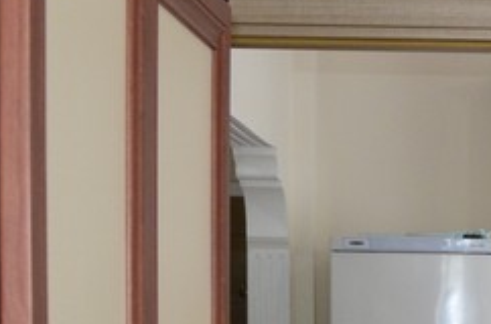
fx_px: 1728
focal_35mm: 127
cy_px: 526
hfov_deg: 15.0
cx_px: 726
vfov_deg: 10.3
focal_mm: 20
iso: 1100
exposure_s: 1/200
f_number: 5.6
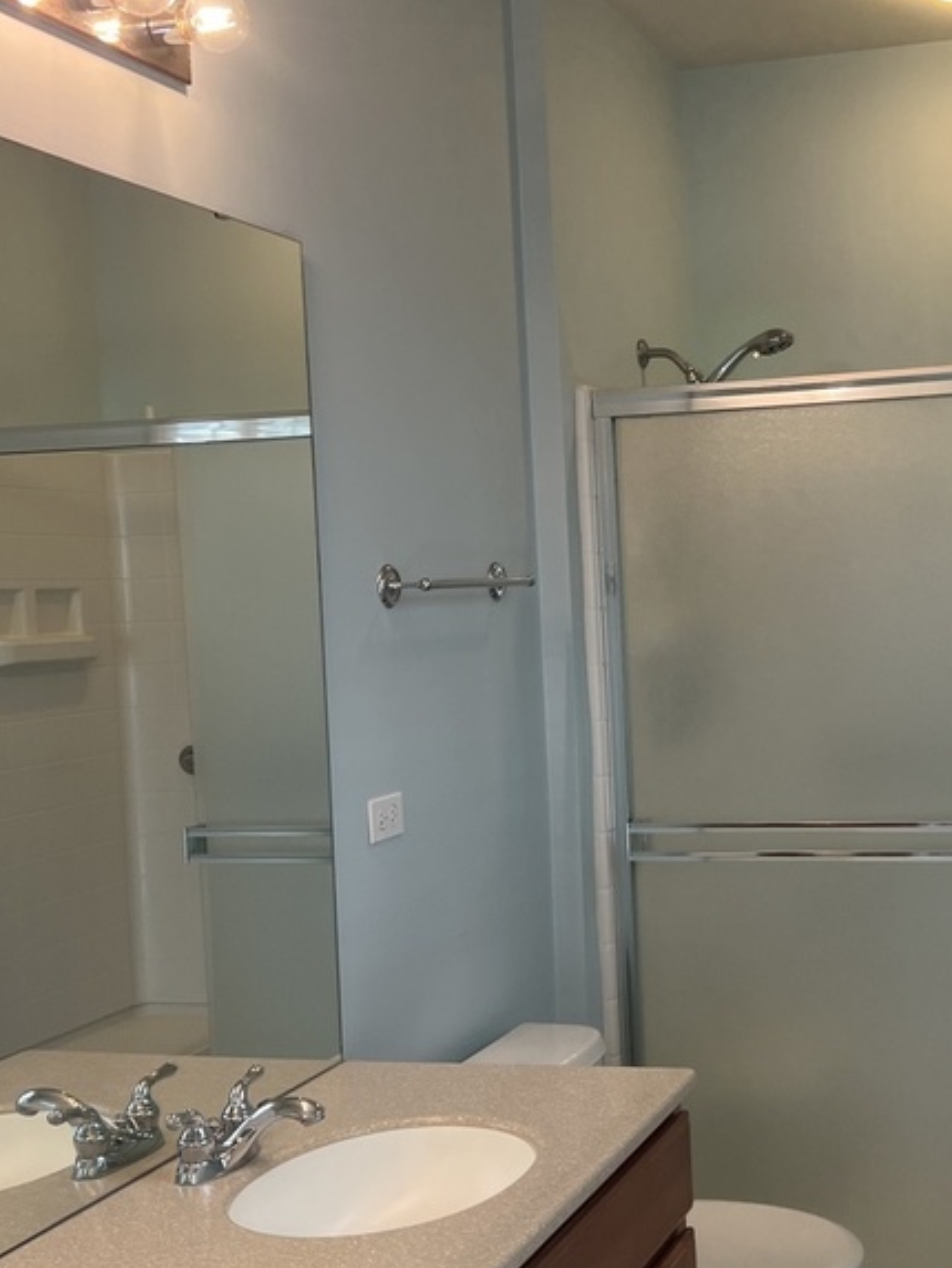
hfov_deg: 28.9
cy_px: 642
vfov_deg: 38.9
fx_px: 1796
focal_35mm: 49
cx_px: 779
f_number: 1.5
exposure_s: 1/120
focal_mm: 5.7
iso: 64
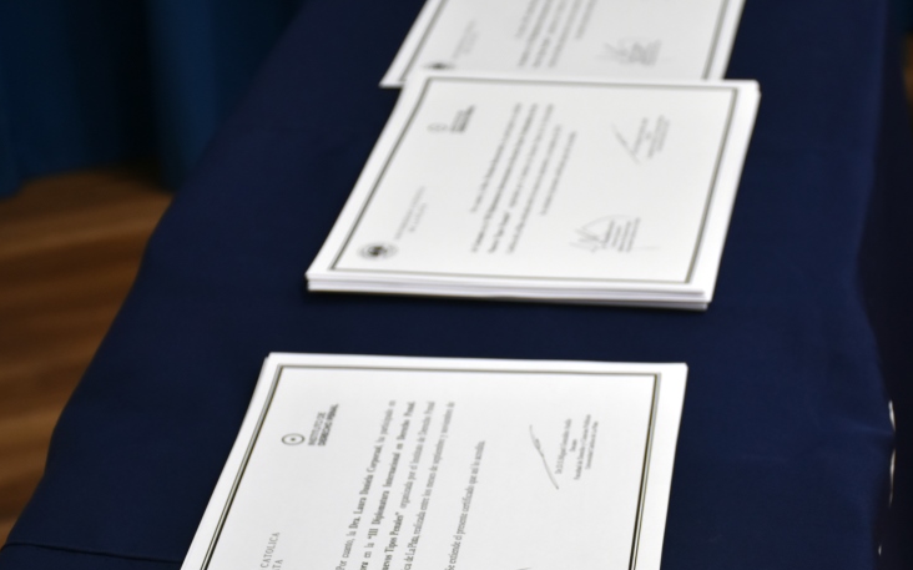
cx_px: 548
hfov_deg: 19.4
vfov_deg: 12.2
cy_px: 413
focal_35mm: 107
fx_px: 2662
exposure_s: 1/100
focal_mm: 50
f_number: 4.8
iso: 800
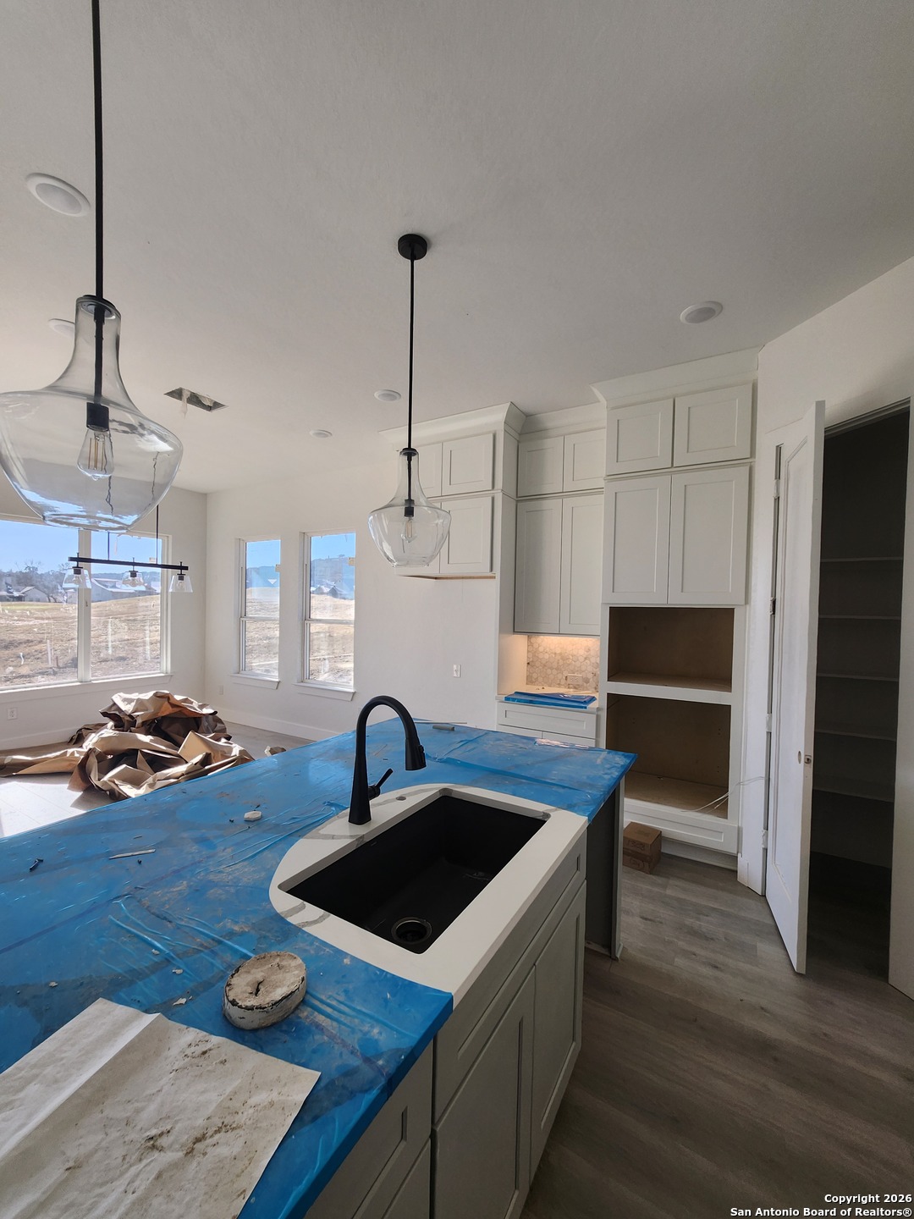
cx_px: 457
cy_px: 610
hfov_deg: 89.9
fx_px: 458
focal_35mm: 13
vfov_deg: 106.2
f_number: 2.2
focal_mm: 1.74
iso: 32
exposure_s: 1/162
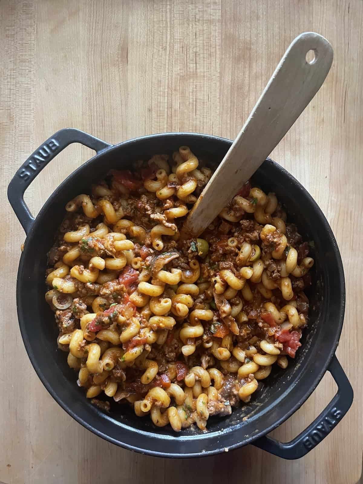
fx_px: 364
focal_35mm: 26
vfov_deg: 67.3
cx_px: 182
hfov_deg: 53.1
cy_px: 242
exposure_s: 1/30
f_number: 1.6
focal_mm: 4.2
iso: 500
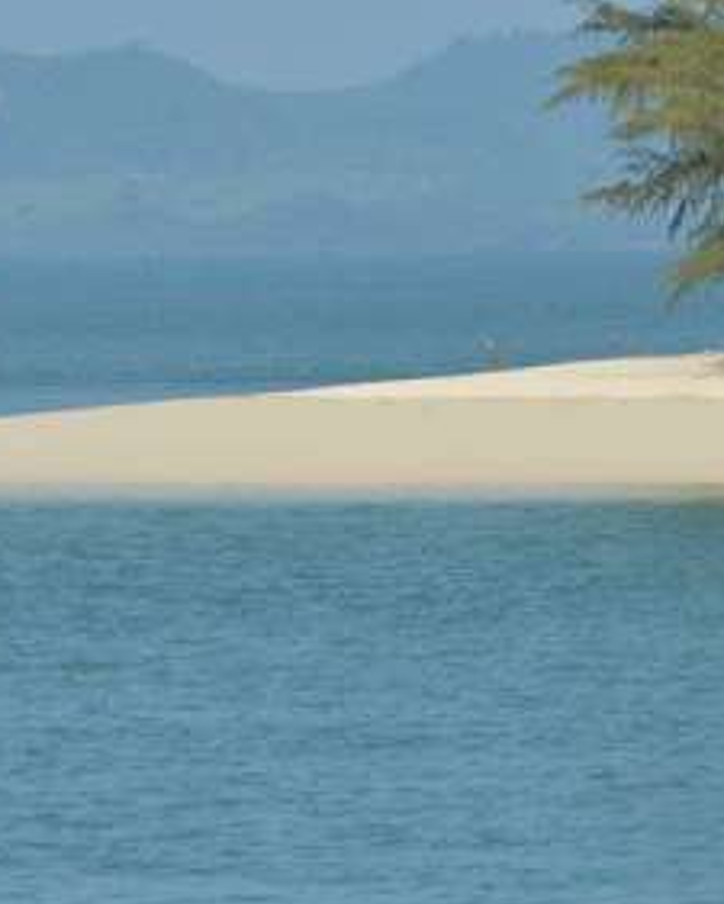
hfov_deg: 2.9
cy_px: 286
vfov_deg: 3.6
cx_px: 627
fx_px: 14322
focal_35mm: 535
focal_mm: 200
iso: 100
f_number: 9
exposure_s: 1/320
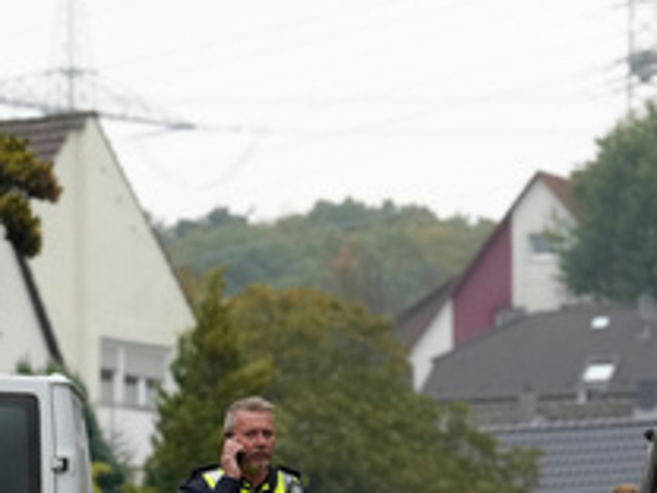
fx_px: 12261
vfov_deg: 2.3
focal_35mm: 646
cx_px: 414
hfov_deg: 3.1
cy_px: 469
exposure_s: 1/800
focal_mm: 182
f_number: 5.6
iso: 1600
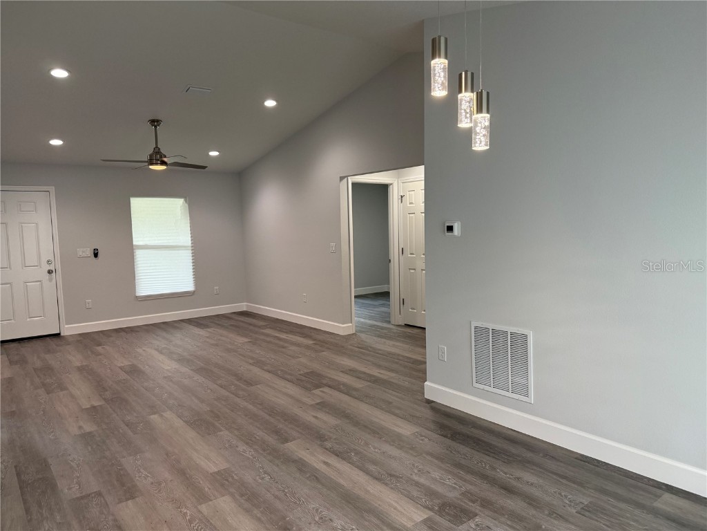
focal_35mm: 24
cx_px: 354
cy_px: 266
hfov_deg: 71.6
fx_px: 490
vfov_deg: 56.8
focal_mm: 6.76
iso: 200
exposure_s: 1/206
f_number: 1.78
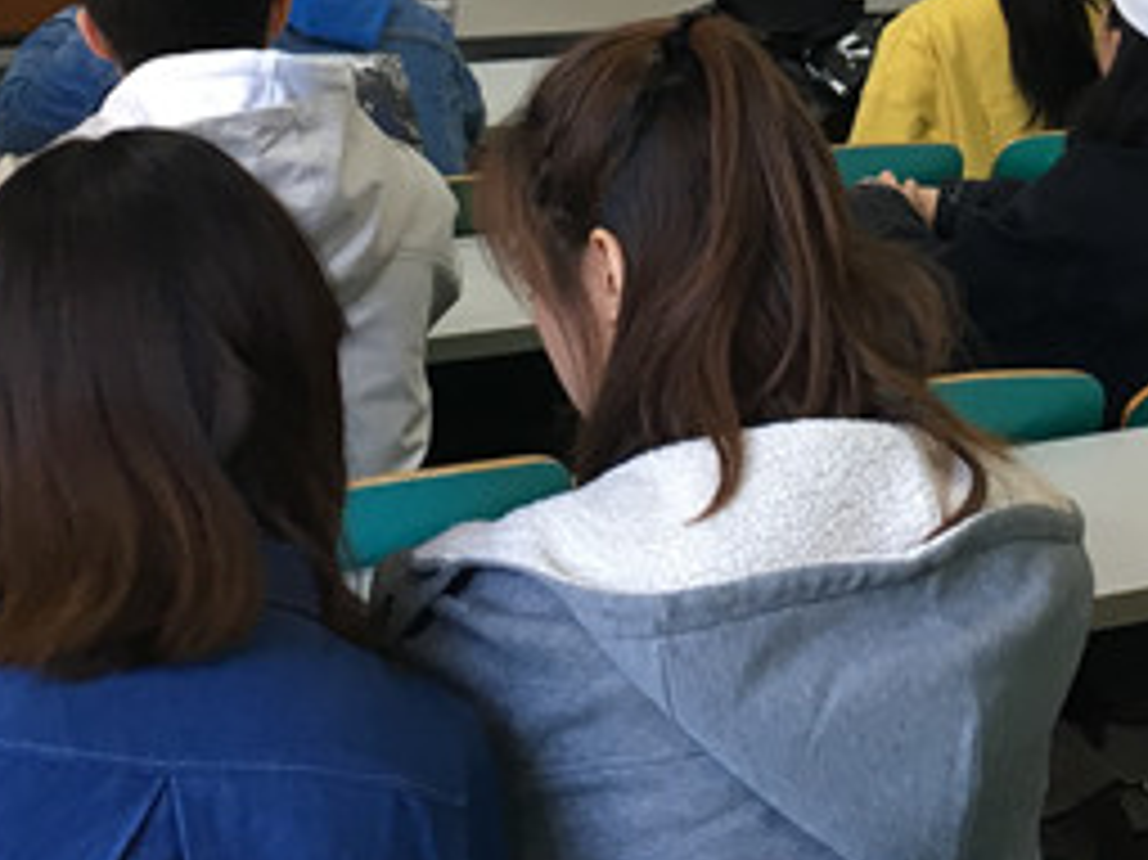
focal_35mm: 91
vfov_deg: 15.1
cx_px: 833
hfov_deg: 21.4
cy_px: -401
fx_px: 3016
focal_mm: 4.15
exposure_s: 1/33
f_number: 2.2
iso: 80
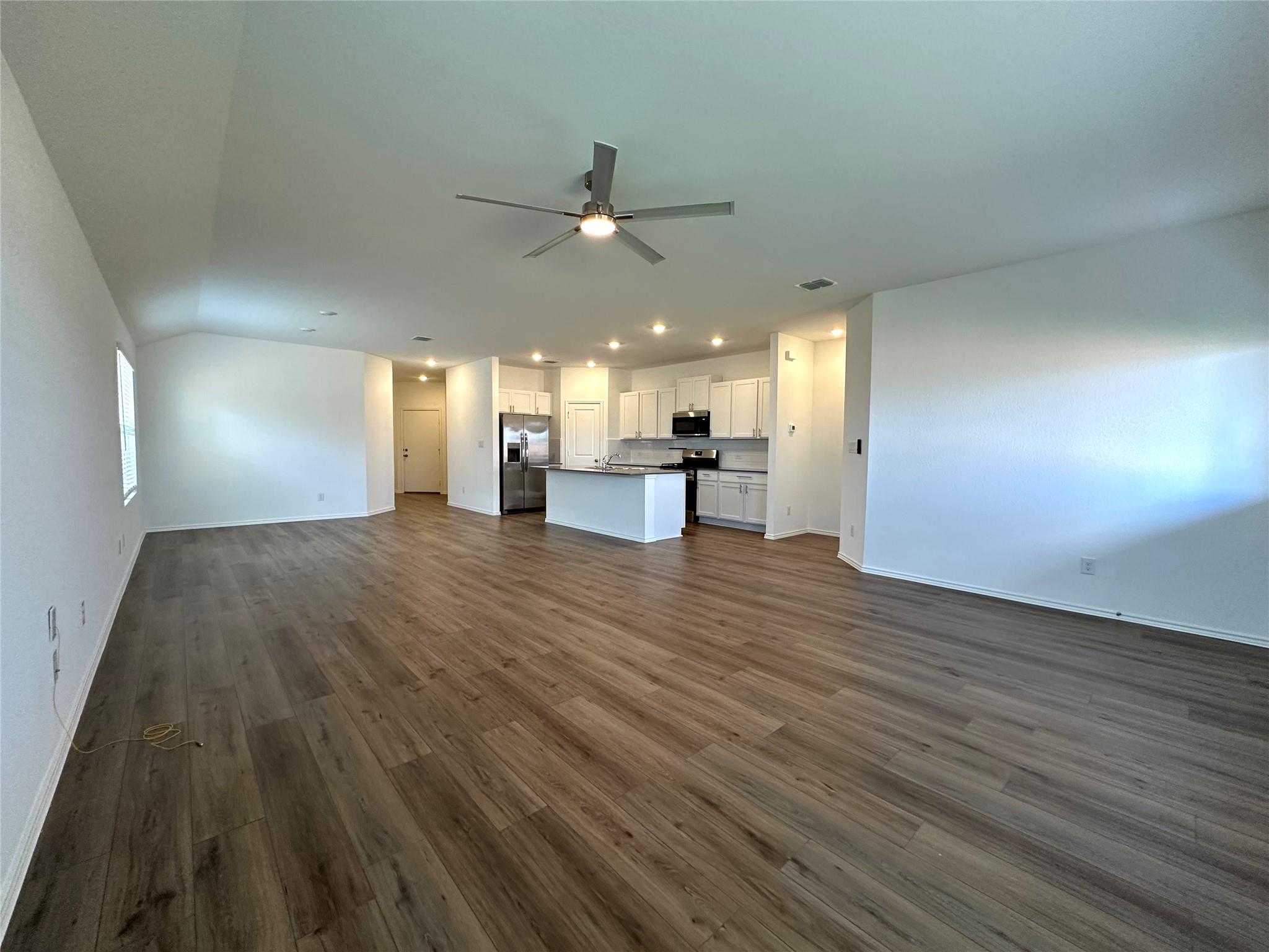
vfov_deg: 85.7
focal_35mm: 14
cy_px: 476
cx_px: 634
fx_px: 513
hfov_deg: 102.1
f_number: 2.2
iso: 250
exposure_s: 1/120
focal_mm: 2.22
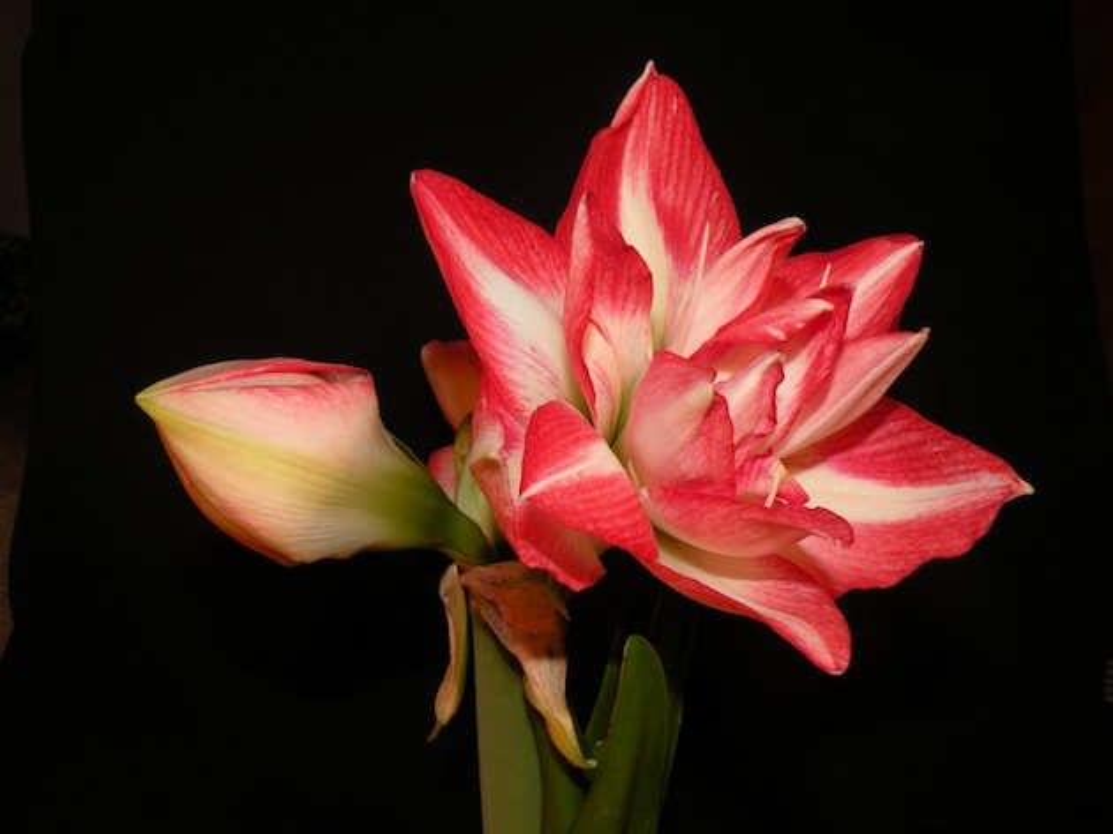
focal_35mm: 33
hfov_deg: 55.4
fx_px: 1061
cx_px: 556
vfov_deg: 42.9
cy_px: 417
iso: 100
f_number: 6.3
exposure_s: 1/30
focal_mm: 5.8
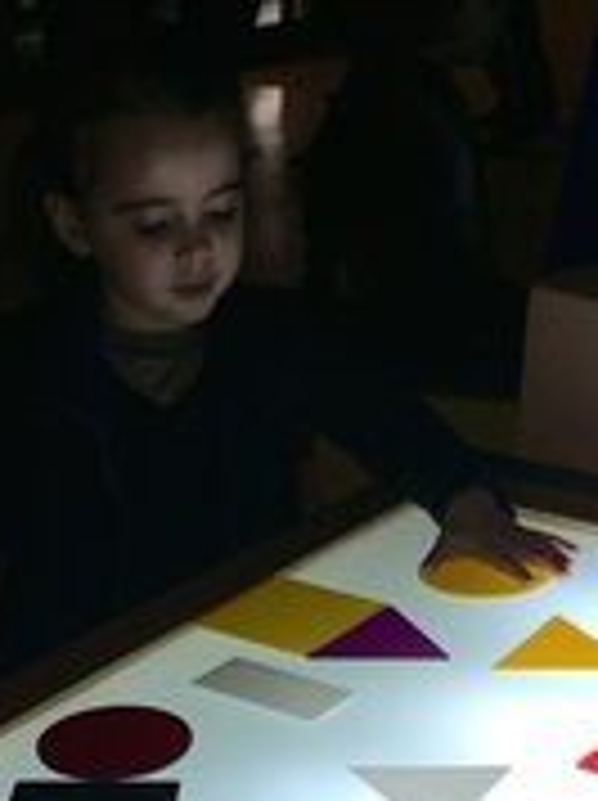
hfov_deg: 18.1
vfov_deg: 23.2
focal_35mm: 81
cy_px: 792
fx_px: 1870
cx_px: 184
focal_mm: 4.12
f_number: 2.2
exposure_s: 1/120
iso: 50
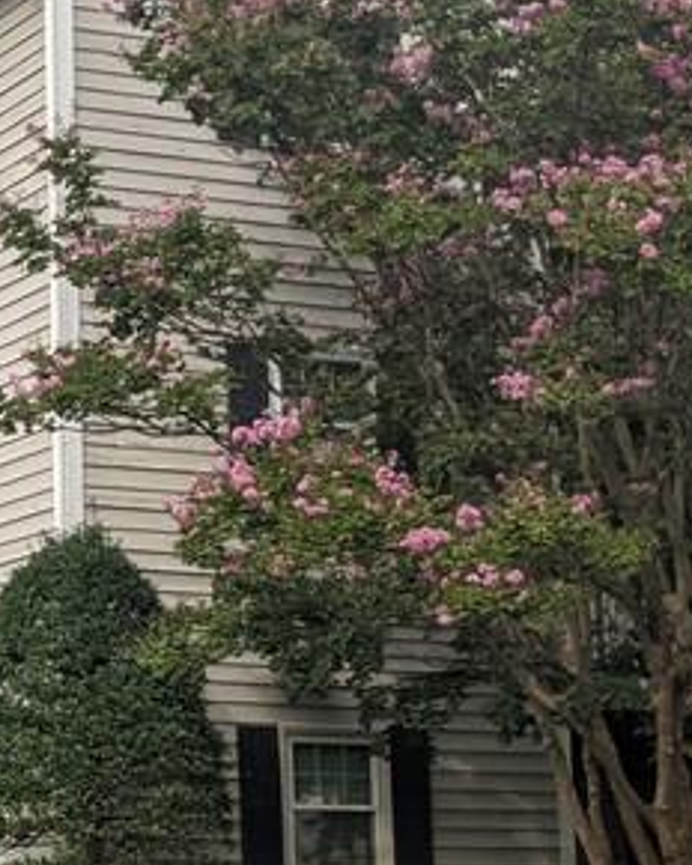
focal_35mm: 93
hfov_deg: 15.1
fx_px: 2381
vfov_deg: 20.4
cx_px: -412
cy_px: 638
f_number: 1.73
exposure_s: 1/2132
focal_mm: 4.38
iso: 88
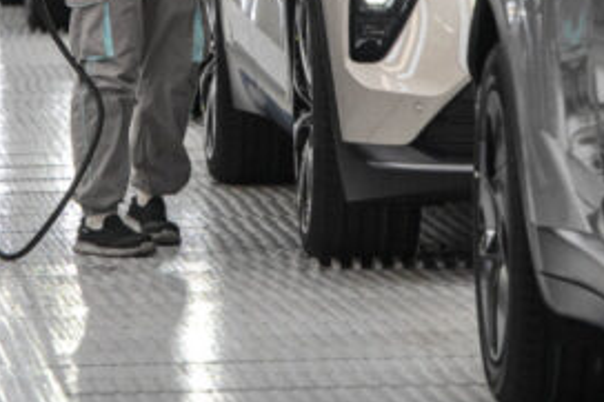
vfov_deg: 6.9
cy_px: -140
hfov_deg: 10.4
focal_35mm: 198
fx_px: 3320
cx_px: 207
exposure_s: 1/1250
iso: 2000
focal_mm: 70
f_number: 5
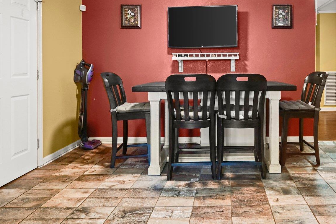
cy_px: 61
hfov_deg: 65.6
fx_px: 252
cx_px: 225
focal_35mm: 27
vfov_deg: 46.5
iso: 640
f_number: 10
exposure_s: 1/1.67
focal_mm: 15
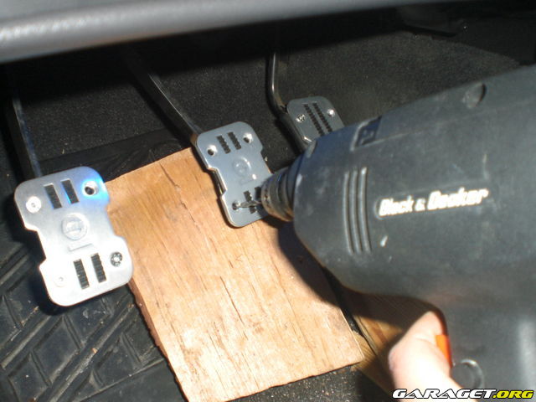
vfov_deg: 37.7
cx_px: 268
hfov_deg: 49.0
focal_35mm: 38
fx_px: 588
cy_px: 201
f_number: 3.1
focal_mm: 6.3
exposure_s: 1/60
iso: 200
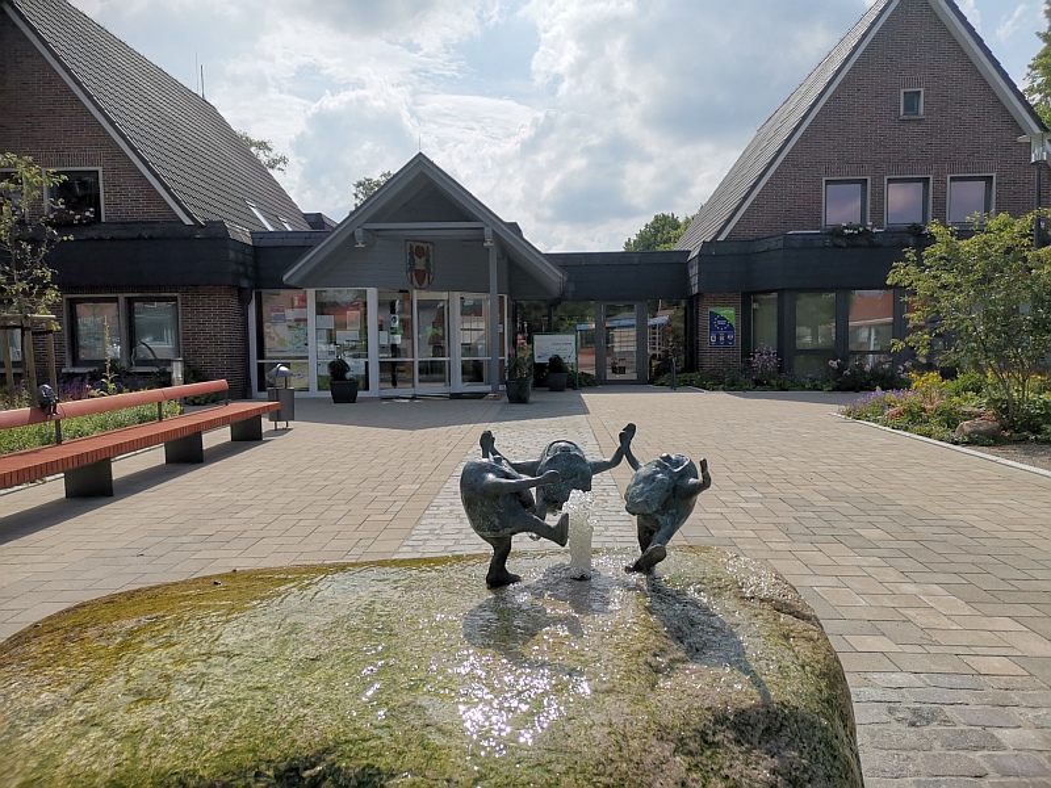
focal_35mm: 26
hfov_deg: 67.3
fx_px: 789
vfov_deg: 53.1
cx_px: 526
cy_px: 394
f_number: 1.8
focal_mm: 4.75
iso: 50
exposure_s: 1/5102
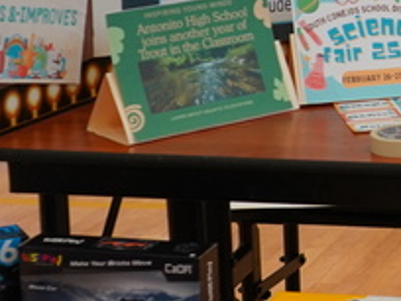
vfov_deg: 10.2
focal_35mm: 145
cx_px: 698
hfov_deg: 12.5
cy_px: 21
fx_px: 1680
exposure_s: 1/160
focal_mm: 30
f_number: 4
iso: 1250
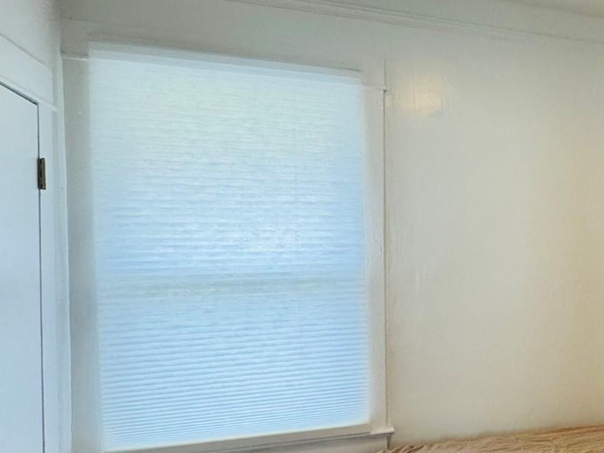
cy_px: 268
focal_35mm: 36
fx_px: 628
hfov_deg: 44.2
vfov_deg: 39.5
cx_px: 597
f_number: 2.2
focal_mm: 2.22
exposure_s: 1/120
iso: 250
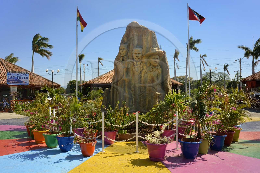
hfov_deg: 65.5
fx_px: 202
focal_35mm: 28
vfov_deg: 46.4
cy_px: 86
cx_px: 130
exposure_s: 1/320
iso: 100
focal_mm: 18.5
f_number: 8
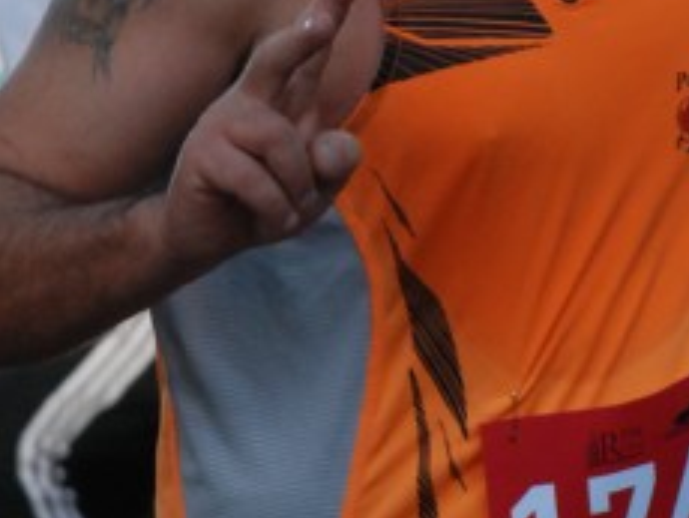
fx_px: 9006
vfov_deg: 3.3
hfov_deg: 4.4
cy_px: -63
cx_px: 454
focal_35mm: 452
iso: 1000
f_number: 5.6
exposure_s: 1/400
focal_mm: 120
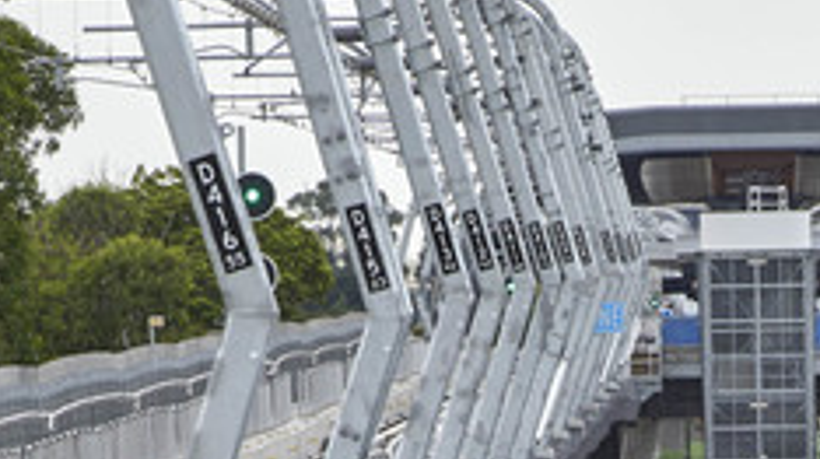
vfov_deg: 1.1
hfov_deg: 2.0
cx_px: 795
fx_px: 23369
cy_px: 1258
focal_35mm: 1076
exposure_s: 1/250
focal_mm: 200
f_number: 11
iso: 400
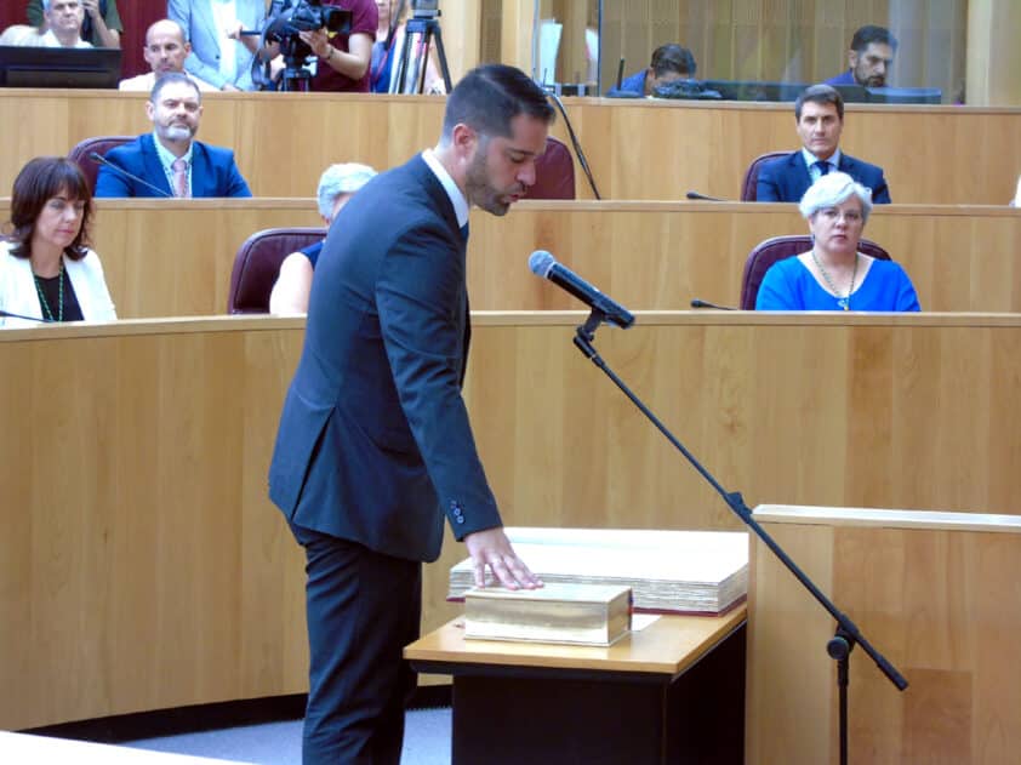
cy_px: 382
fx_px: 3656
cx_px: 510
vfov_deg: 11.9
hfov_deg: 15.9
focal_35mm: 124
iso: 400
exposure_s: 1/15
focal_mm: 22
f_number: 4.6
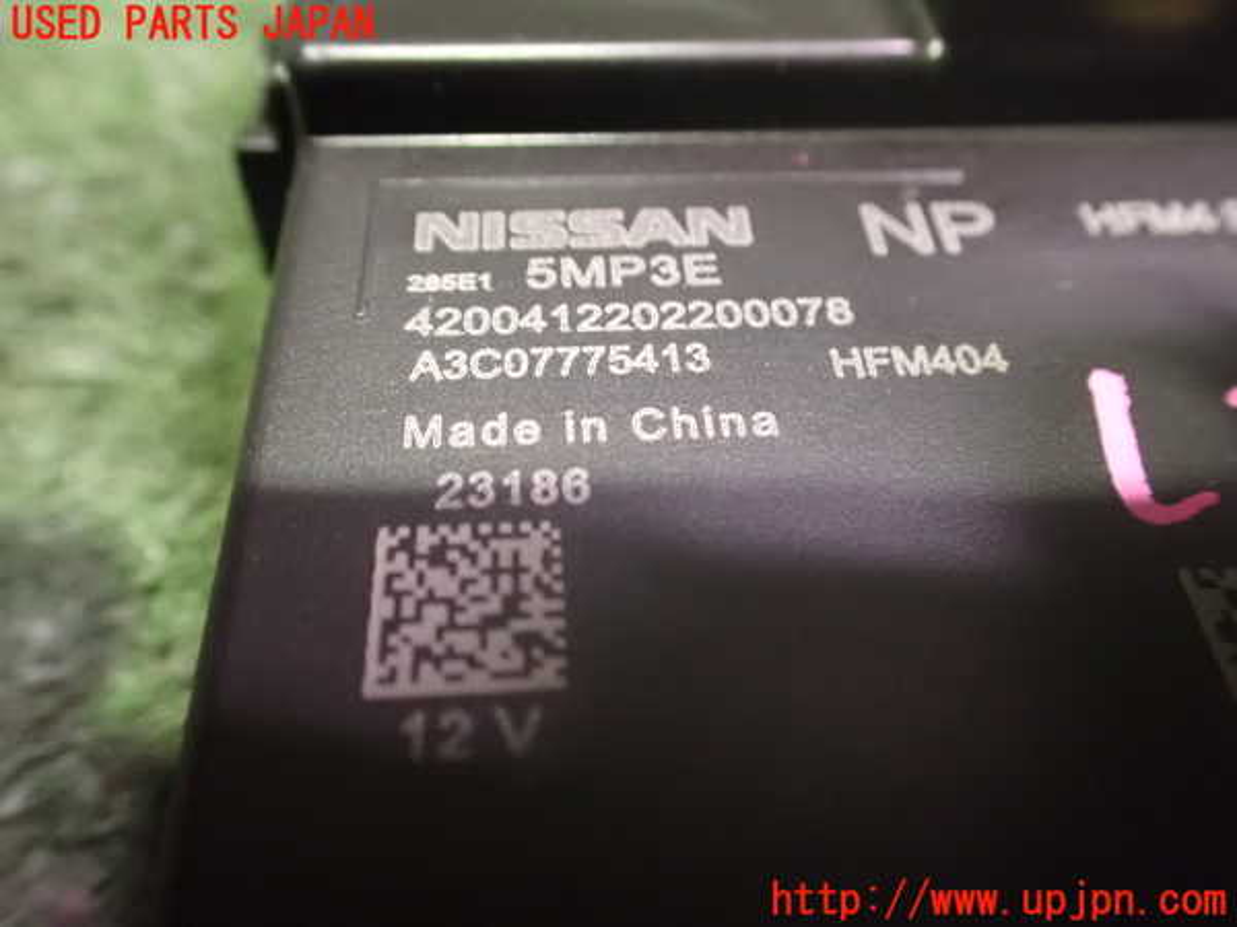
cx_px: 618
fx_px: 1072
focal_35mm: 30
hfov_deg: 60.0
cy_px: 464
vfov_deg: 46.8
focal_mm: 5.4
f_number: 2.3
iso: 1600
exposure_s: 1/15
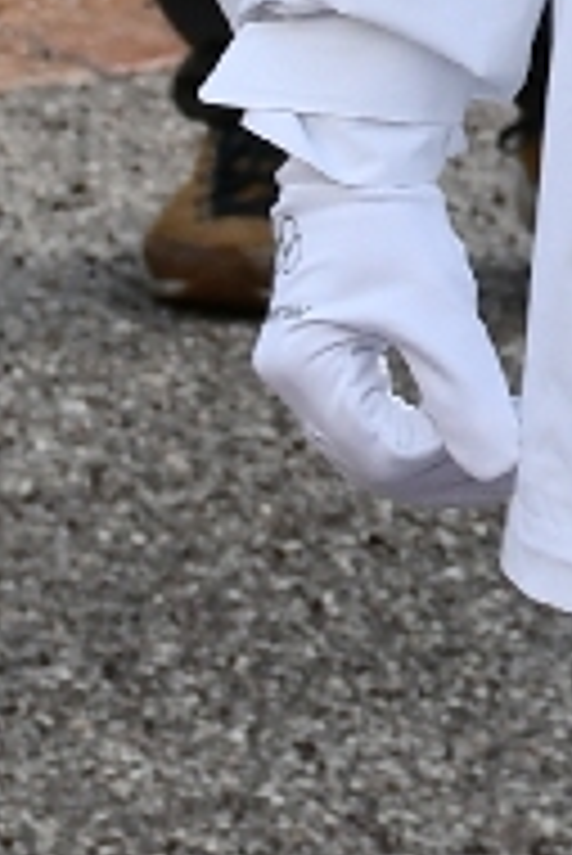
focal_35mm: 360
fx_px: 8564
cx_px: 1302
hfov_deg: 3.8
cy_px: -1431
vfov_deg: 5.5
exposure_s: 1/250
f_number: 6.3
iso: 200
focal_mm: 38
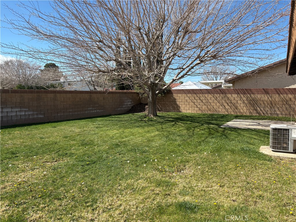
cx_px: 148
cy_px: 111
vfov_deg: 53.1
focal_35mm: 26
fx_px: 222
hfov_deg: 67.3
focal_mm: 5.96
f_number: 1.6
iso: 50
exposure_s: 1/2451
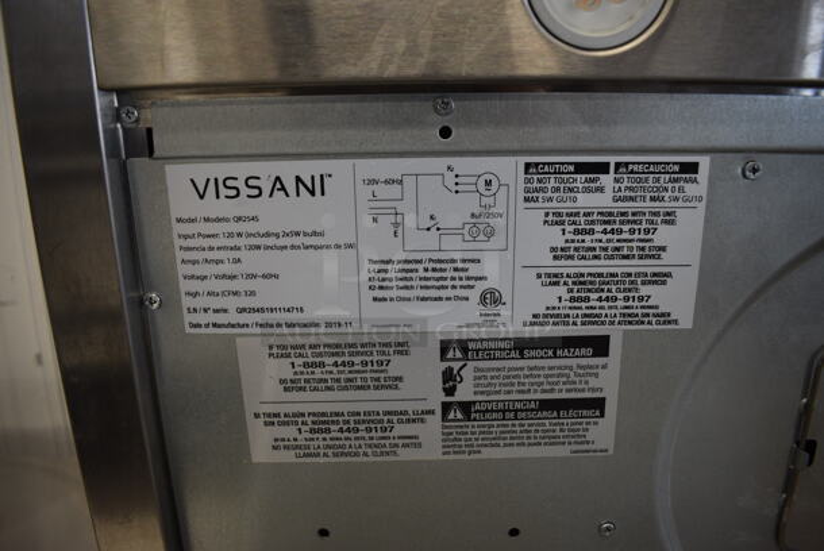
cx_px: 412
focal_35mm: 27
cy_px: 276
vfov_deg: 48.0
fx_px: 619
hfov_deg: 67.3
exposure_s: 1/200
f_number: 3.5
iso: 800
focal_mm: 18
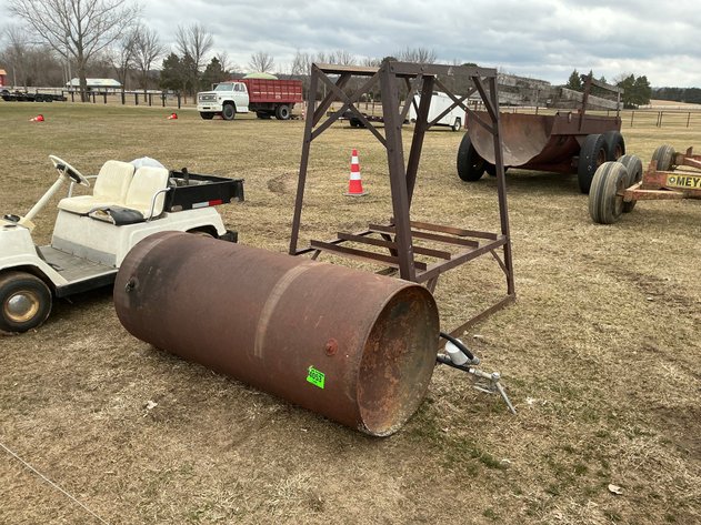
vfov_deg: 49.7
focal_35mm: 28
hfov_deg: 63.5
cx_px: 350
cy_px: 262
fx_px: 567
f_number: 1.8
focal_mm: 3
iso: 25
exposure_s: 1/389
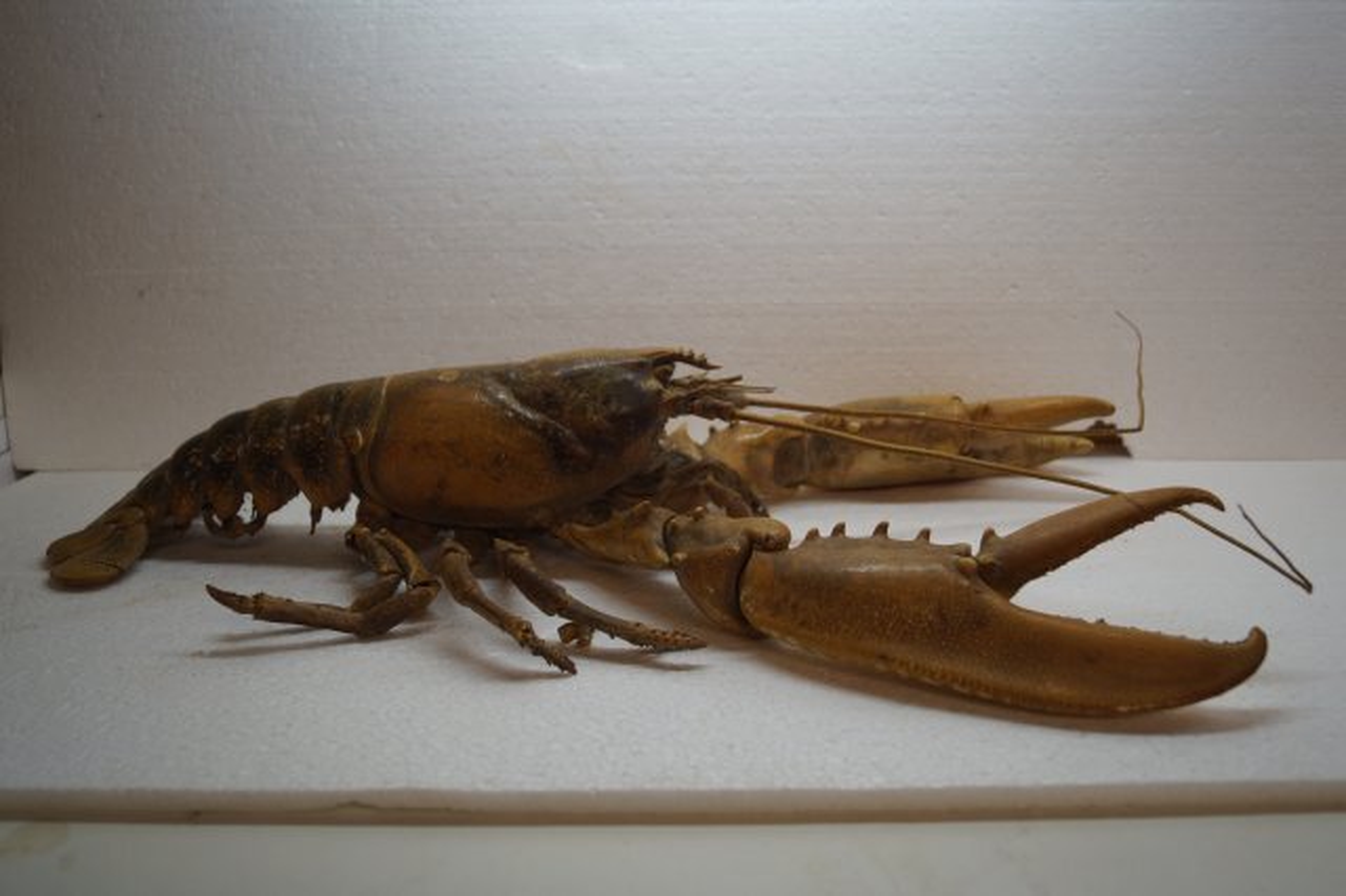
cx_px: 673
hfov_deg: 57.2
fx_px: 1233
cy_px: 448
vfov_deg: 39.9
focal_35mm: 33
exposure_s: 1/60
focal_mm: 22
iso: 200
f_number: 4
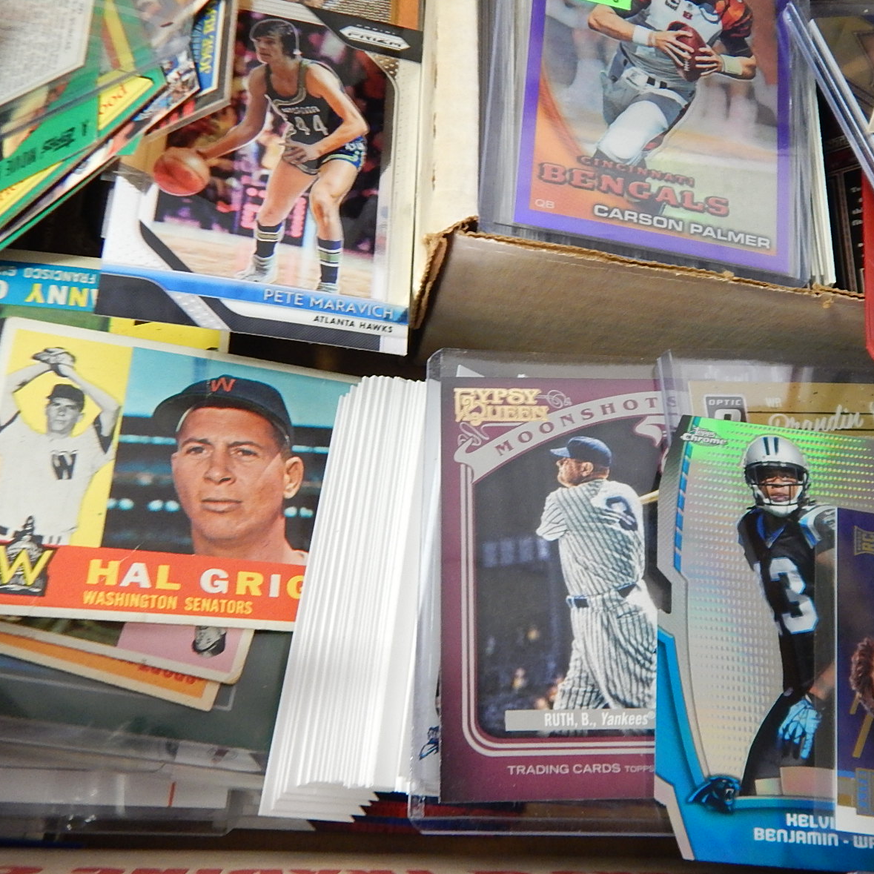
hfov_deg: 53.9
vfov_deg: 54.0
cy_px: 434
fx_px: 857
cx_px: 498
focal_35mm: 30
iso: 400
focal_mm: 4.5
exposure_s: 1/30
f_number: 3.1
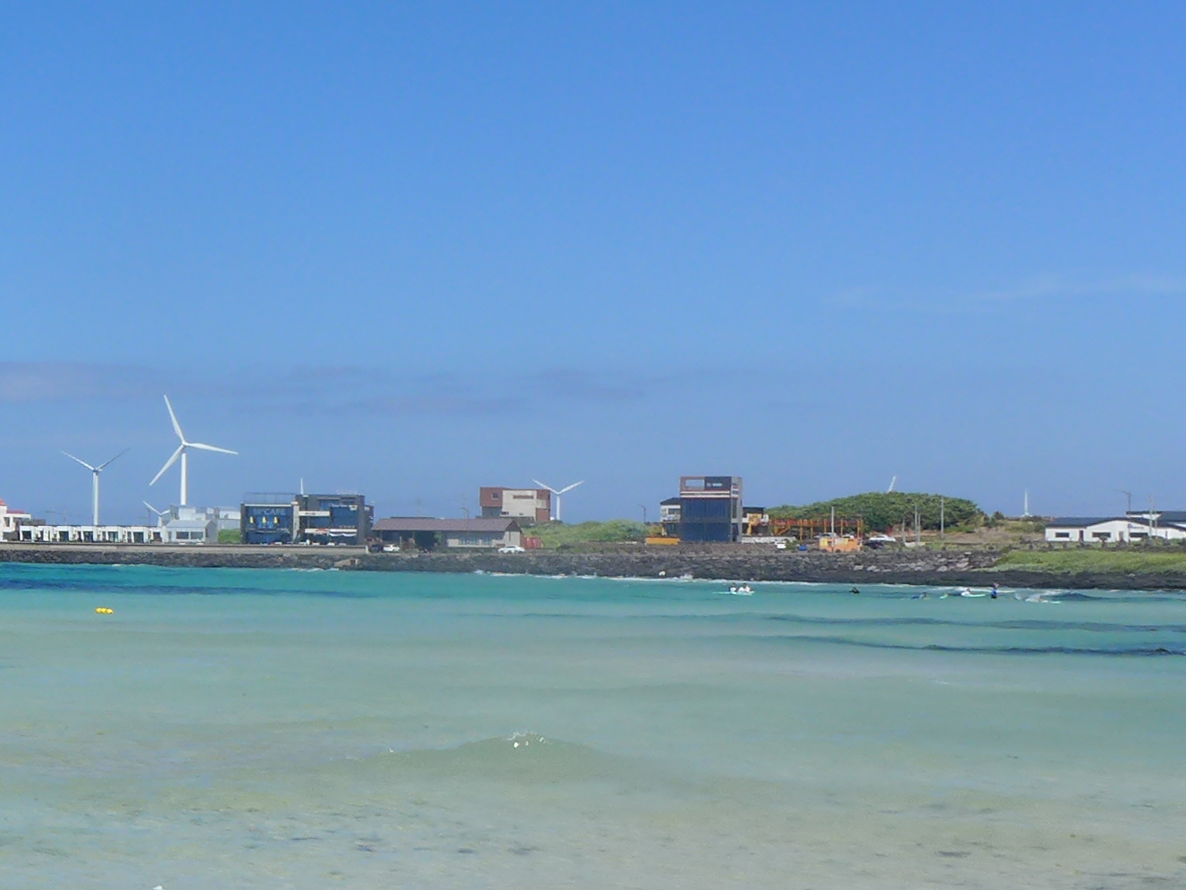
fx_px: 2261
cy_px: 519
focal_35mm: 66
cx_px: -419
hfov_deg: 24.9
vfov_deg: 22.2
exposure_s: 1/1600
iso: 80
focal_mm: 4.7
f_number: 3.2
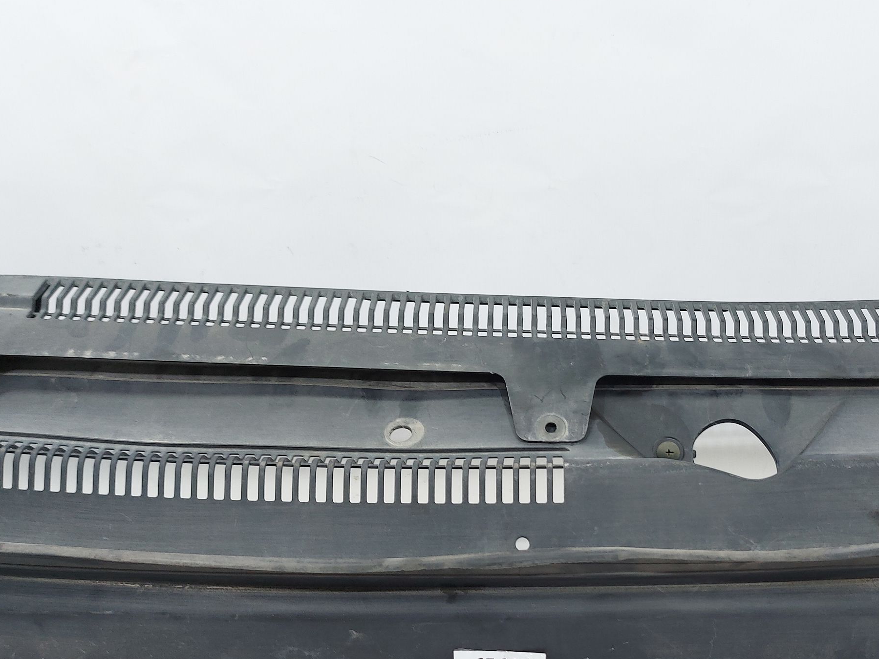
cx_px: 565
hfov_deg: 49.5
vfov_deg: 38.1
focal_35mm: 37
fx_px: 940
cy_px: 462
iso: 64
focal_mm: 5.23
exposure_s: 1/50
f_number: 1.8
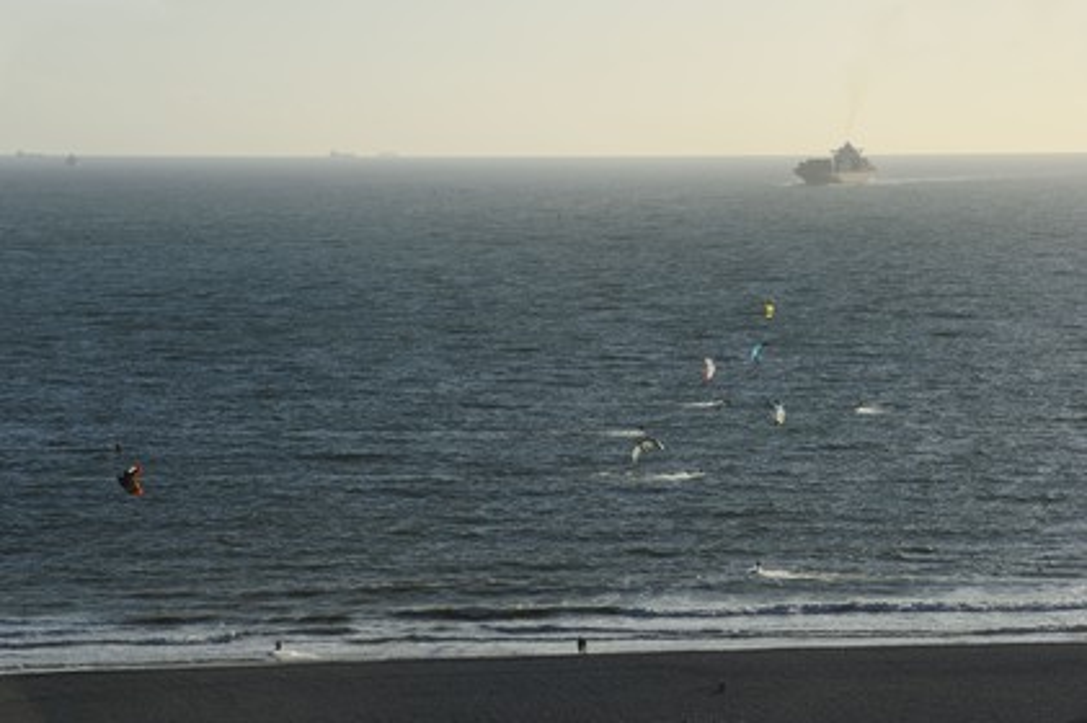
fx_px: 4375
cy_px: 362
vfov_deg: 9.4
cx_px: 544
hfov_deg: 14.2
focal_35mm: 145
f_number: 11
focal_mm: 145
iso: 200
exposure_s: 1/500
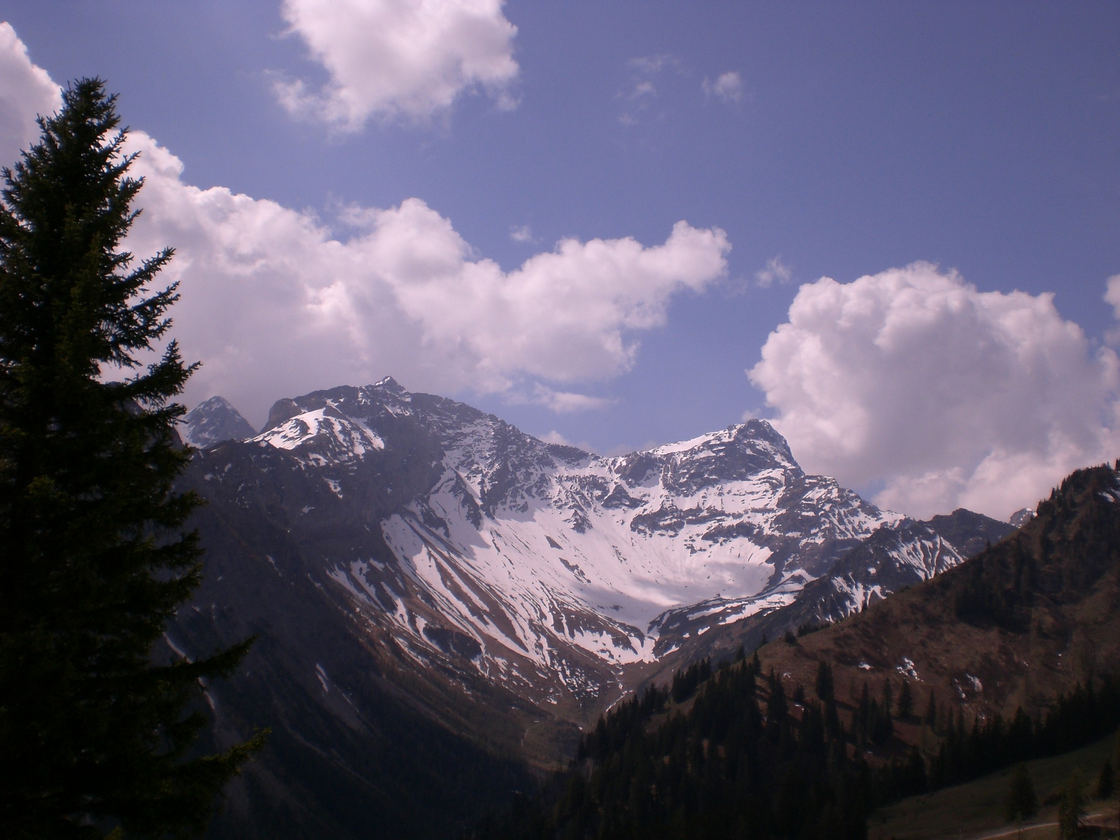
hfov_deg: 49.0
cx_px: 560
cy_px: 420
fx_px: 1230
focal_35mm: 38
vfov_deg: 37.7
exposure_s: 1/1600
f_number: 4.4
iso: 50
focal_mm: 6.3
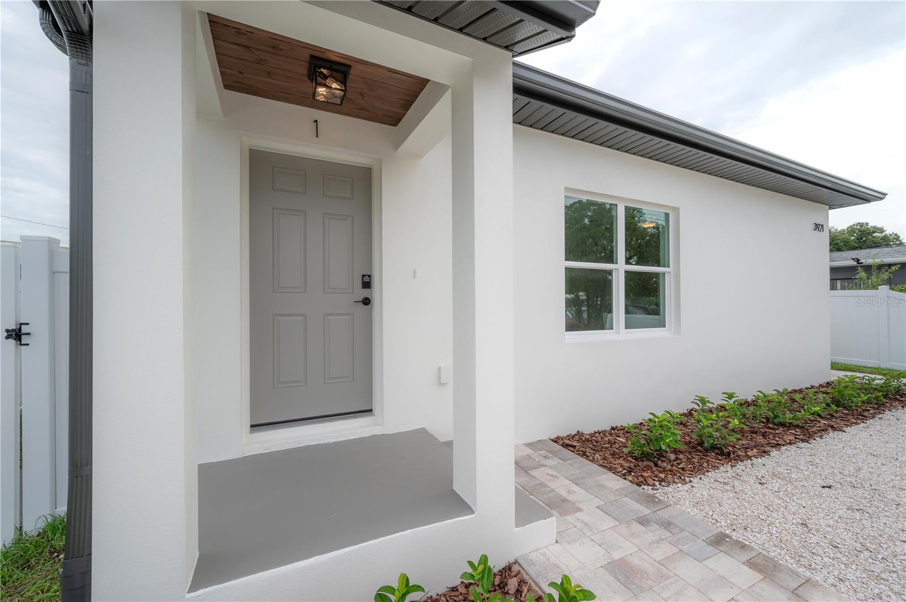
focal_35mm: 14
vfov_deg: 81.1
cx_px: 453
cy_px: 301
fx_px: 352
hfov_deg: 104.3
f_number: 9
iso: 320
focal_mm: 14
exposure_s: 1/640
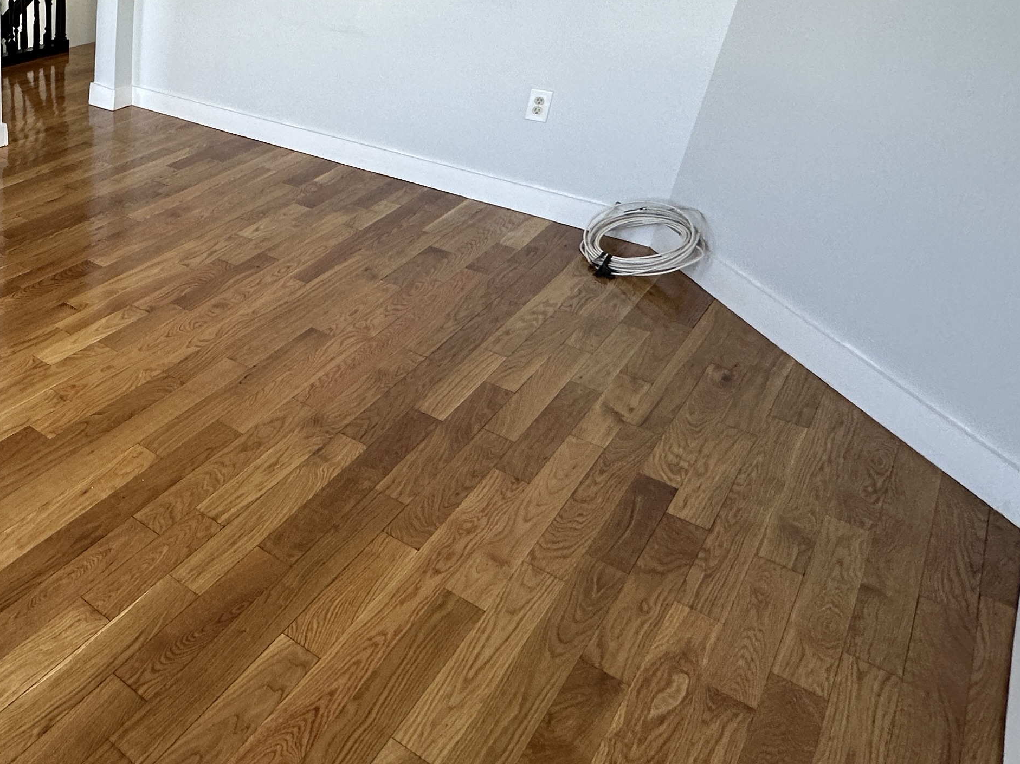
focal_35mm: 30
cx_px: 3
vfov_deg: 45.9
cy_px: 240
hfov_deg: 49.2
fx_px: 884
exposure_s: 1/120
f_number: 2.2
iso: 125
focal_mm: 2.22
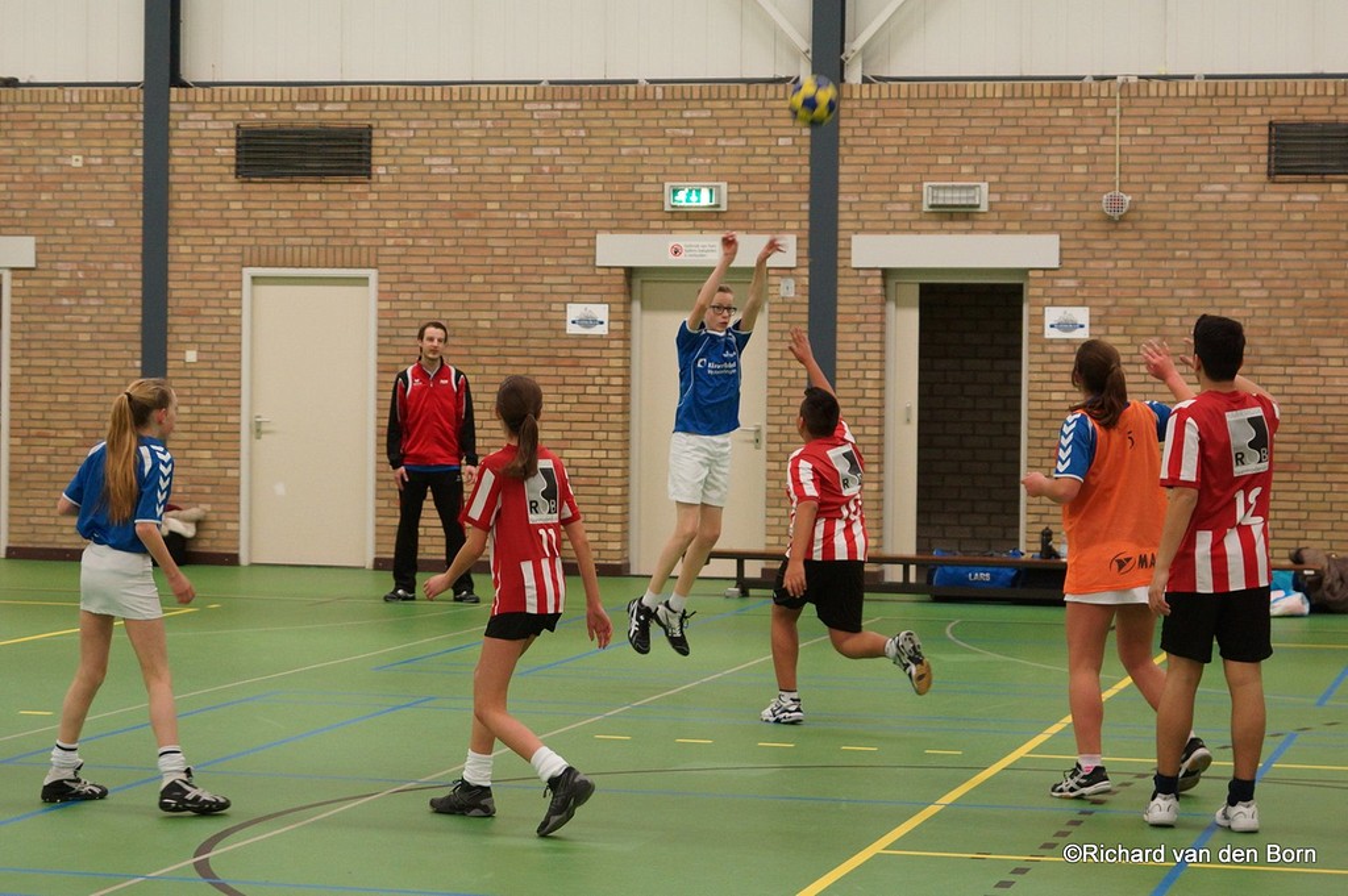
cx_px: 674
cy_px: 448
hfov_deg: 27.0
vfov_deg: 18.2
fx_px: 2806
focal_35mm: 75
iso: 800
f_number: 3.2
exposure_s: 1/200
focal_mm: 50
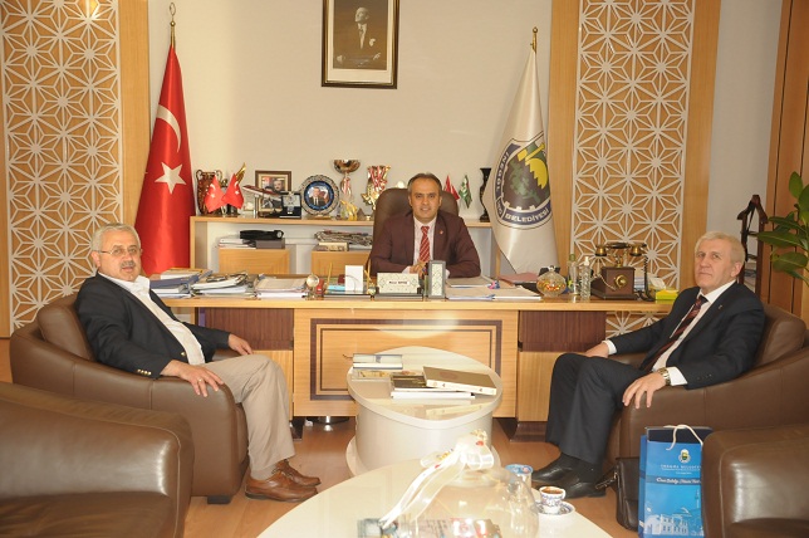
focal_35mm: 42
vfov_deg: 31.8
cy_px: 269
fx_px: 943
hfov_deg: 46.4
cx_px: 404
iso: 800
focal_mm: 28
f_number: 5
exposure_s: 1/60
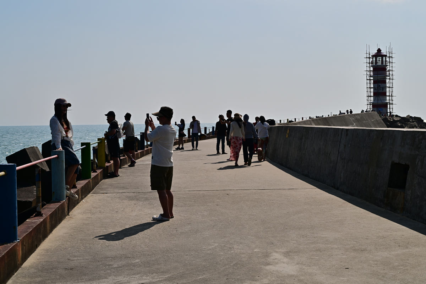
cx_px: 213
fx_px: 639
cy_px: 142
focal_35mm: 54
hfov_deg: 36.9
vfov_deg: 25.1
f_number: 10
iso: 100
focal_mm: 54
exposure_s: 1/400
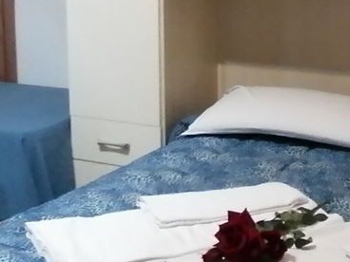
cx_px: 214
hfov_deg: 22.5
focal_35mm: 87
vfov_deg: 16.7
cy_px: 15
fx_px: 880
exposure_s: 1/16.7
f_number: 2.4
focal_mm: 2.7
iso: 800
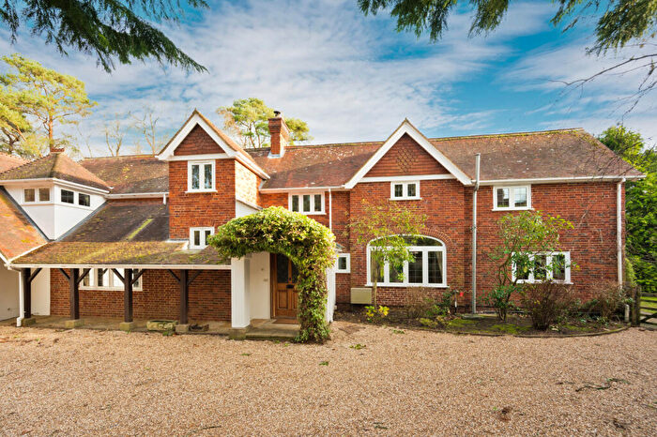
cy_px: 218
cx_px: 328
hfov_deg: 104.3
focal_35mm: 14
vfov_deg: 81.2
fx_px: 255
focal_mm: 14
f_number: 5.6
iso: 400
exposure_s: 1/200
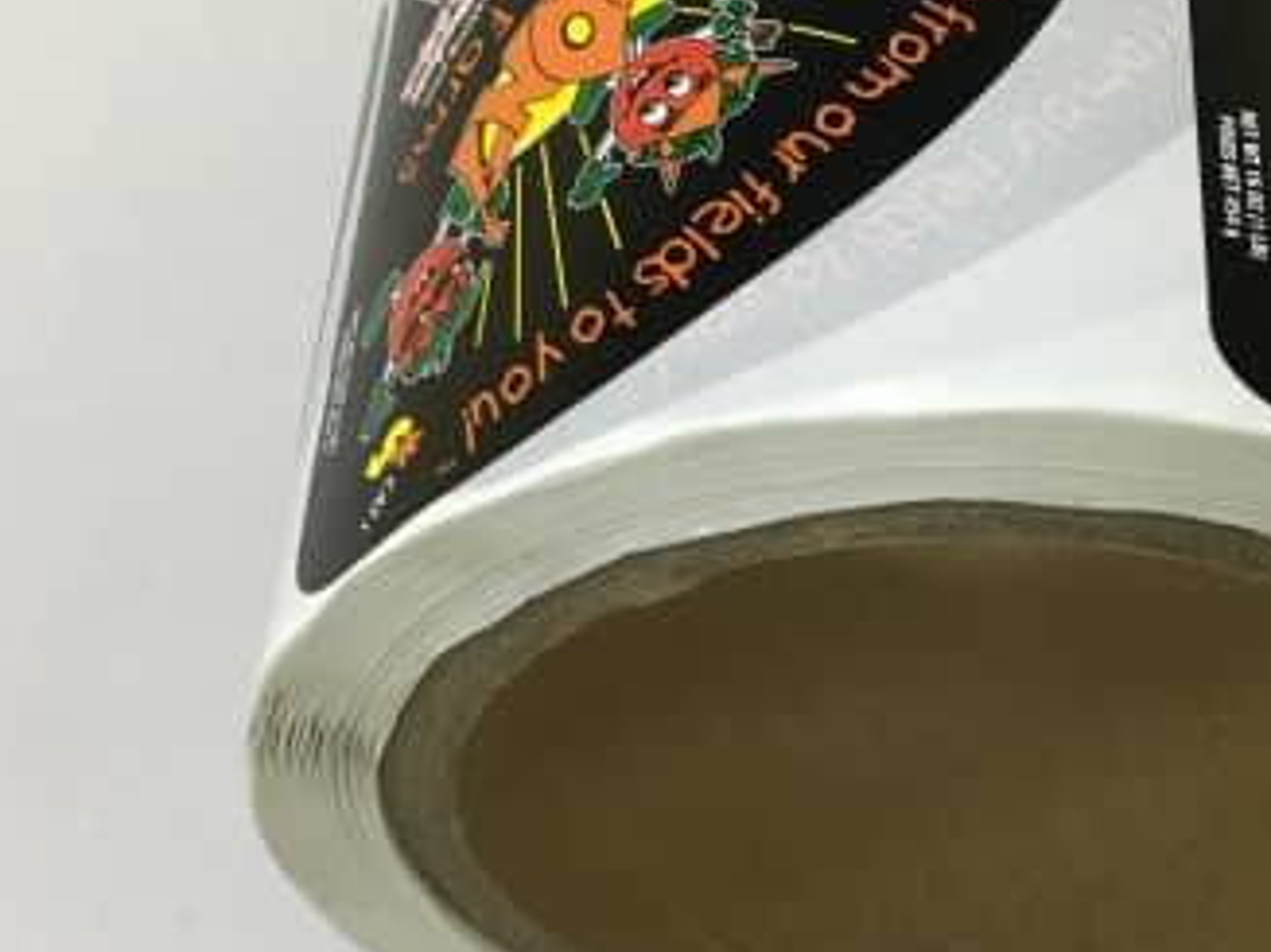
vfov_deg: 20.7
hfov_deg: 27.1
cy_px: 482
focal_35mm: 71
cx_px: 917
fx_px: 2606
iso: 50
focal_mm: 4.15
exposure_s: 1/33
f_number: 2.2
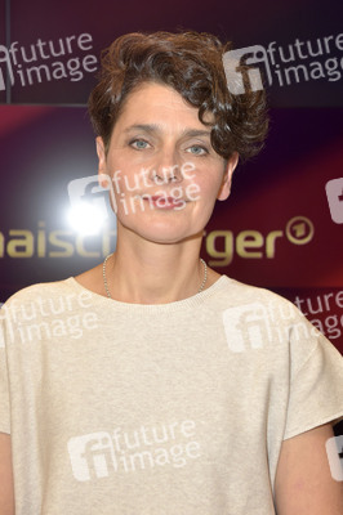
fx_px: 716
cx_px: 172
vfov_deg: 39.6
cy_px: 258
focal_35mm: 50
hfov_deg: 26.9
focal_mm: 50
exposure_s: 1/200
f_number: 6.3
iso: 1250
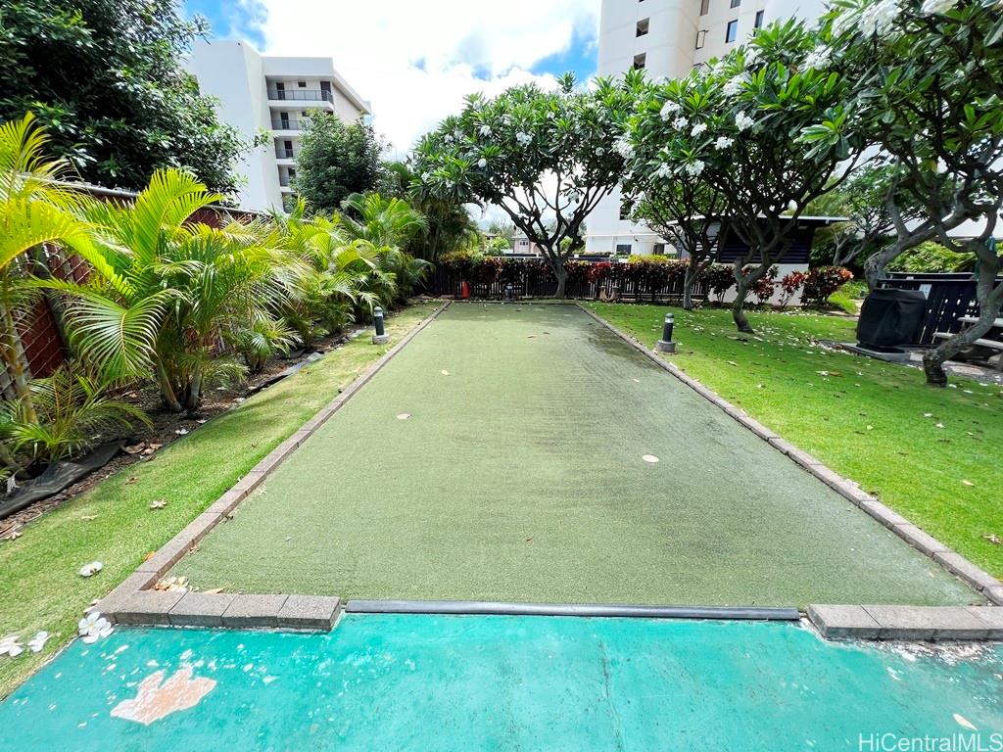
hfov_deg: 106.2
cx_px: 502
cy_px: 376
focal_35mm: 13
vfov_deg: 89.9
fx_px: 377
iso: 32
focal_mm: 1.57
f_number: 1.8
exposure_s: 1/382
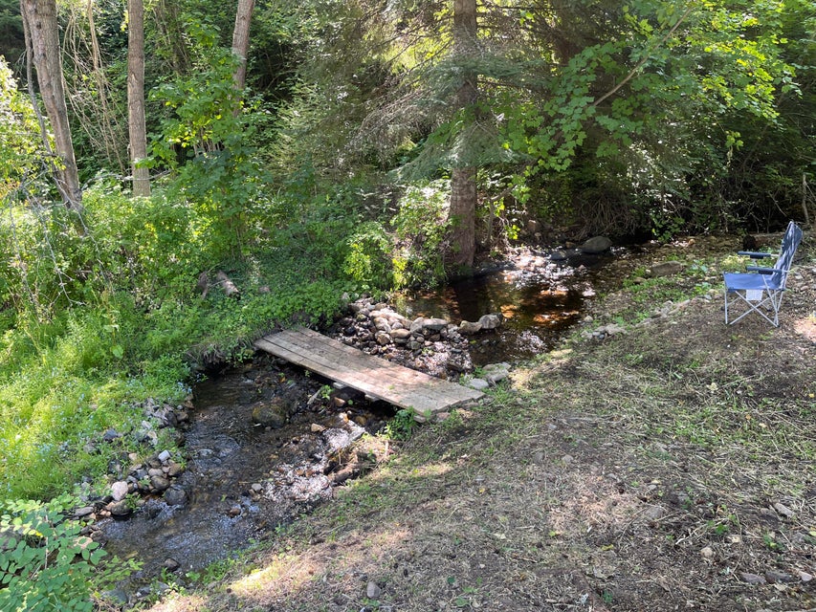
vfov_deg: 53.1
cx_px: 408
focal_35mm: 26
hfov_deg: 67.3
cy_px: 306
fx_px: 613
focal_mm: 5.1
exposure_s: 1/121
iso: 80
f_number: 1.6
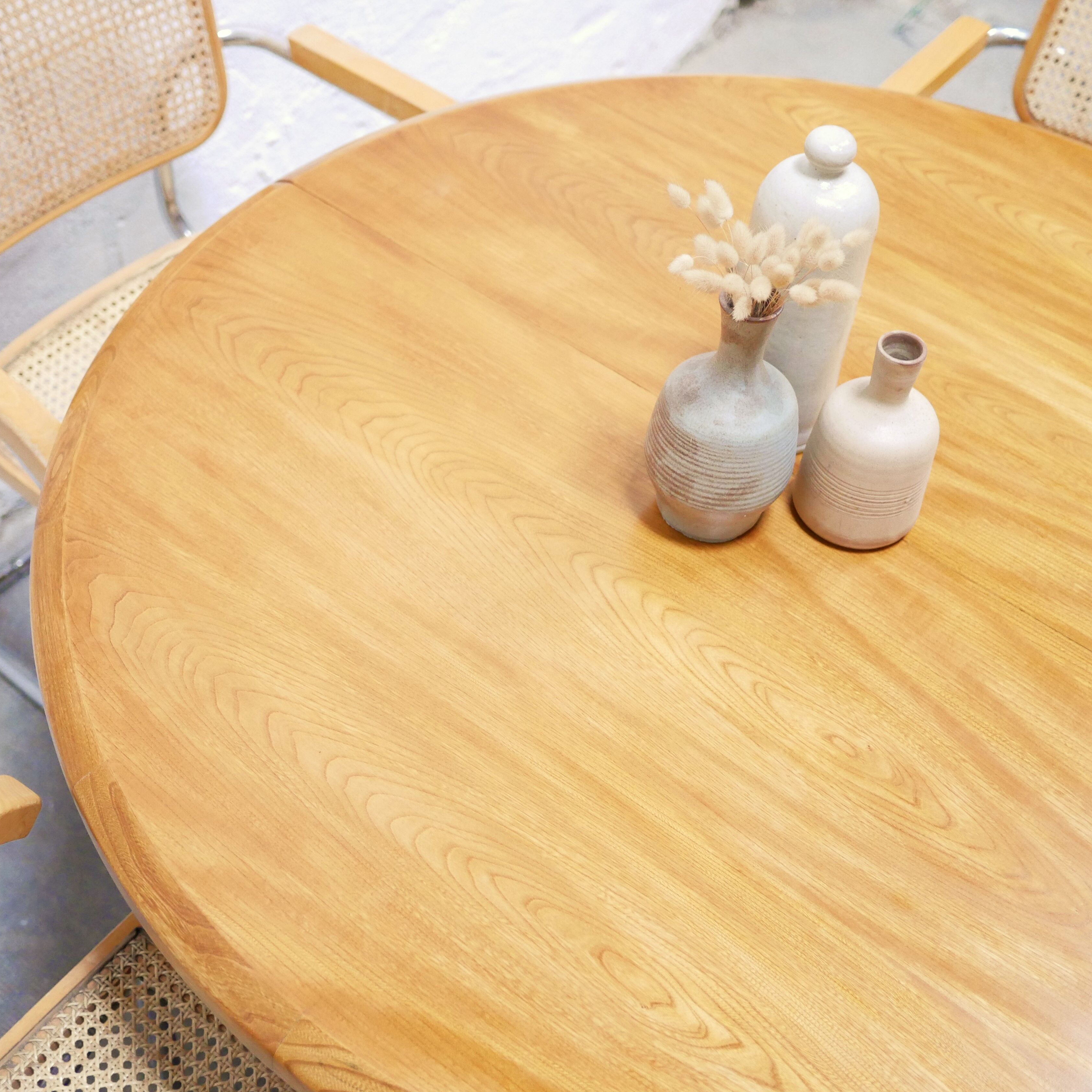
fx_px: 1713
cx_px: 479
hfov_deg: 35.3
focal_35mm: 48
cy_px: 549
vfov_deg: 35.4
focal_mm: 20
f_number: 1.7
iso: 2000
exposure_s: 1/60
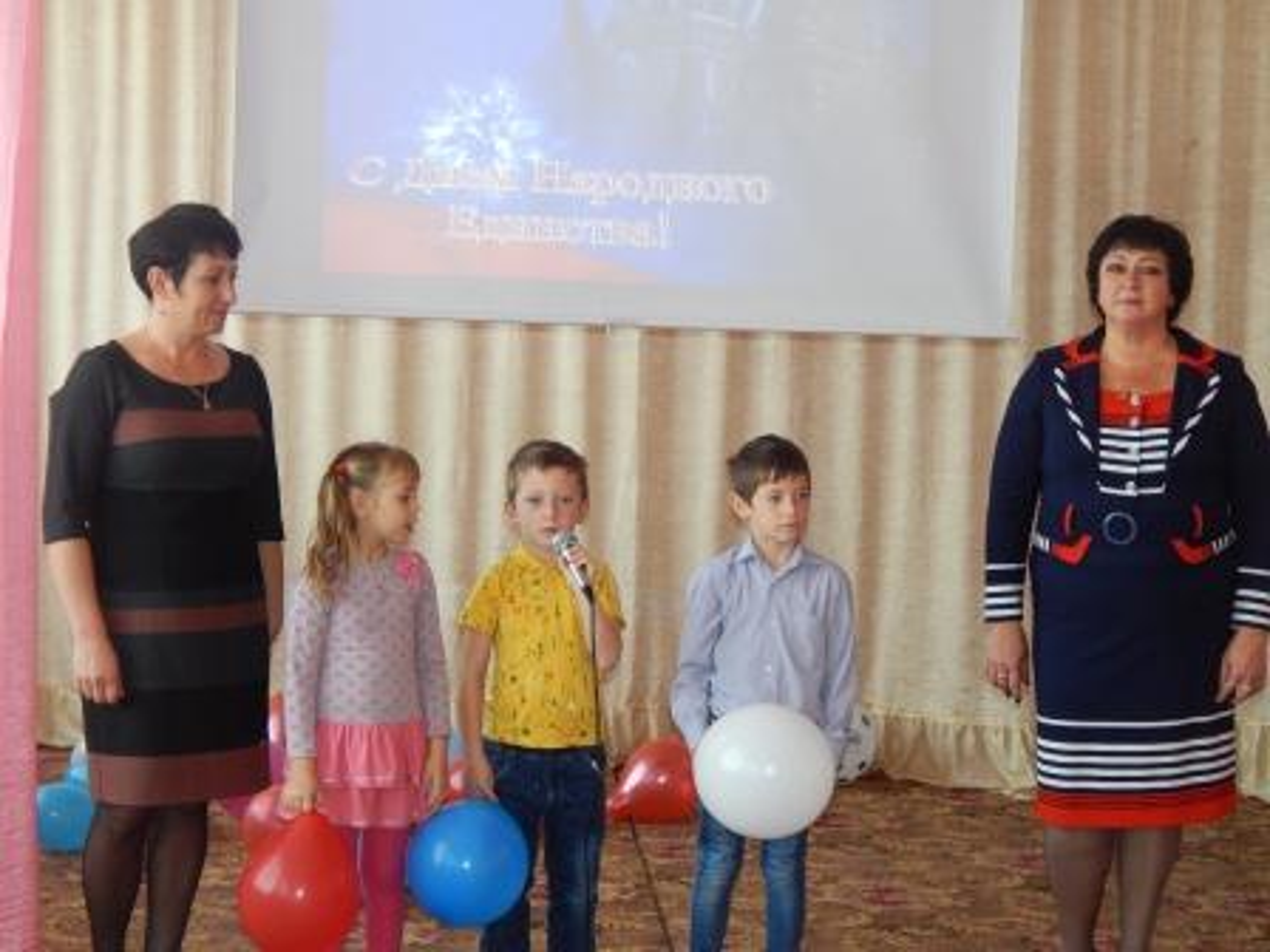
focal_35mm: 69
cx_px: 635
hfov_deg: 28.2
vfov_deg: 21.3
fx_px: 2531
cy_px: 476
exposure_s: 1/30
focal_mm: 12.3
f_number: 4.1
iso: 220
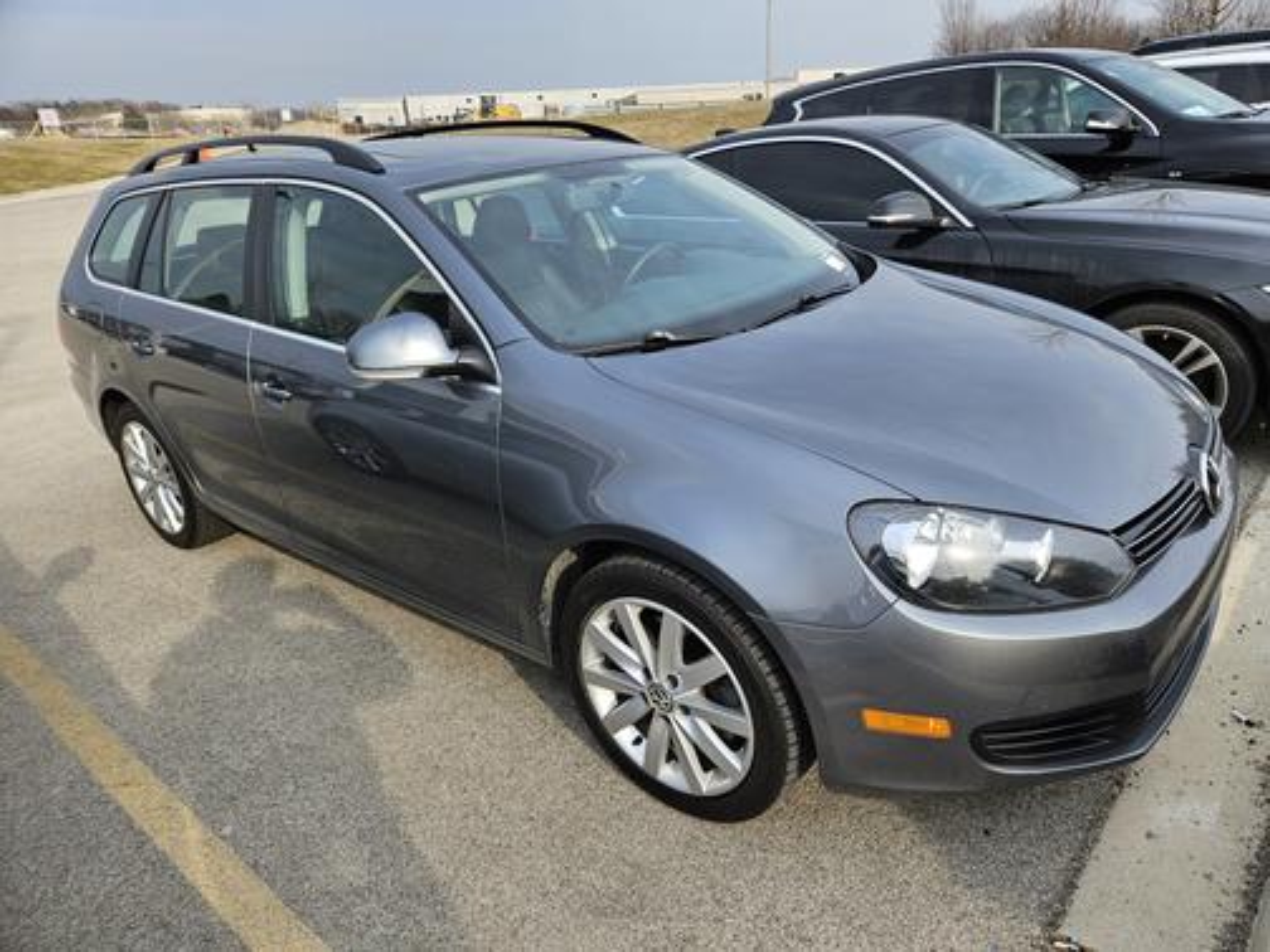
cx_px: 635
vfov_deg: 58.9
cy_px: 476
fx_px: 844
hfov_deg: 73.9
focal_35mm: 23
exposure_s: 1/535
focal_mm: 5.4
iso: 25
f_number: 1.8
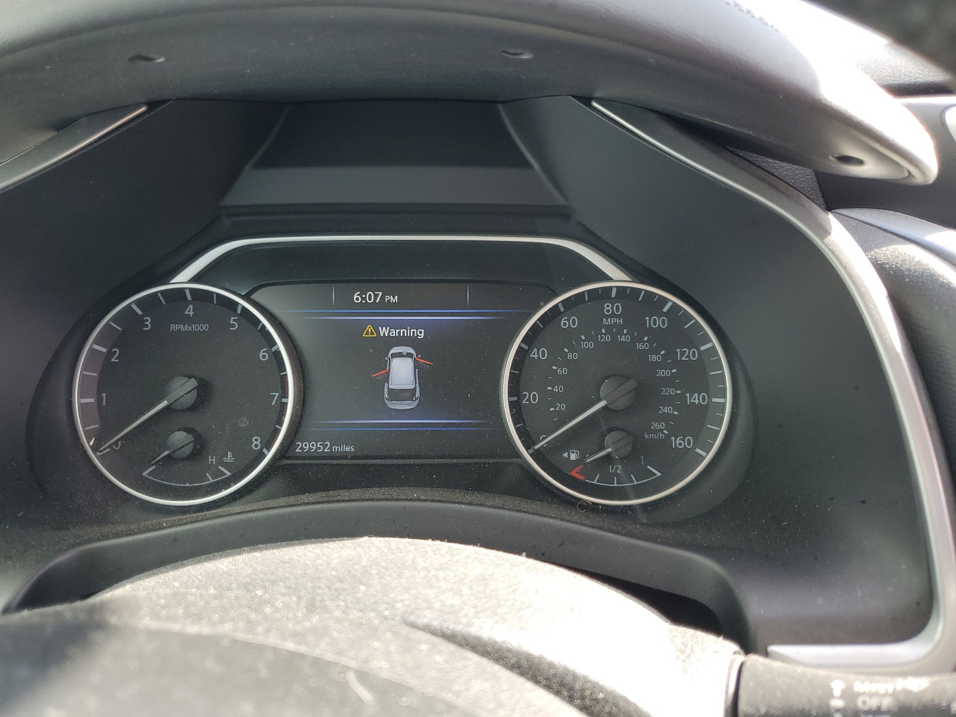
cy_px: 358
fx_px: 718
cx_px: 478
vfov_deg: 53.1
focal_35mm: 26
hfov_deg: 67.3
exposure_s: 1/123
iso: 50
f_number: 1.5
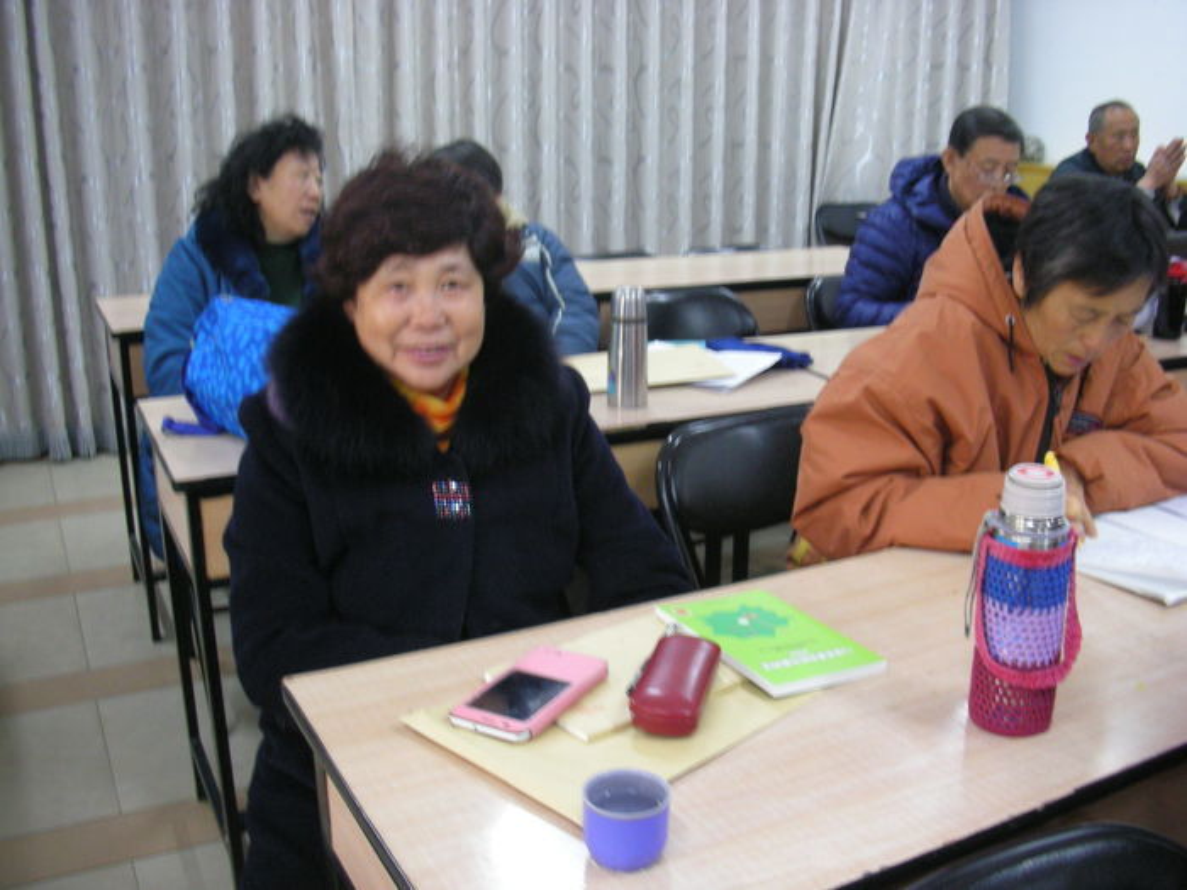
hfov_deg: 52.6
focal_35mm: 35
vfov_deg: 40.7
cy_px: 445
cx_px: 594
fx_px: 1200
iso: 203
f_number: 2.8
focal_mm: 5.8
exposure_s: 1/8.1
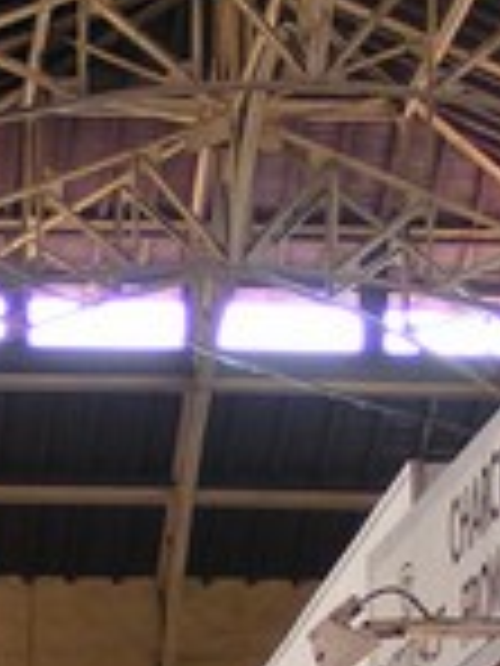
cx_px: -113
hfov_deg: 7.3
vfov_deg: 9.6
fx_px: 3910
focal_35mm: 203
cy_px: 745
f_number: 2.8
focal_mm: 7.6
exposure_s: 1/50
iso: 80
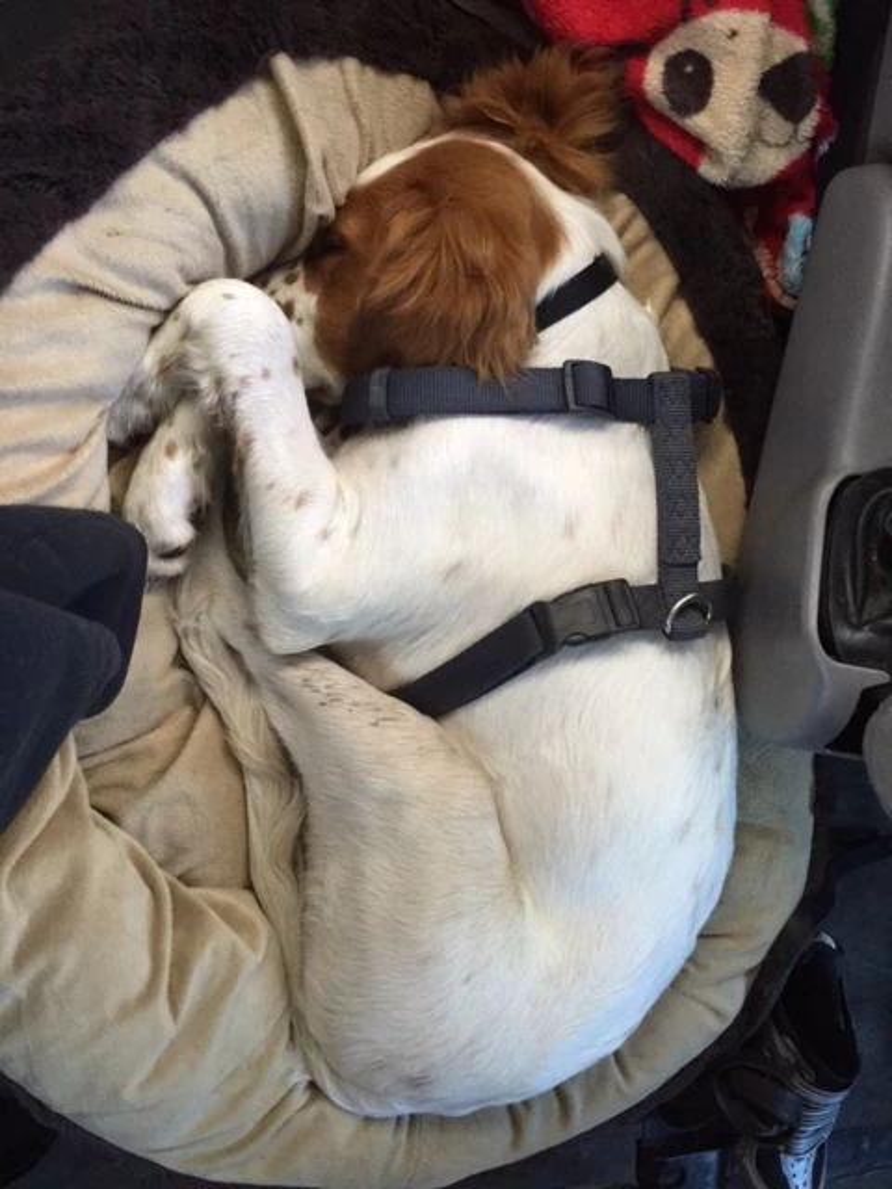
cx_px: 446
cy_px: 594
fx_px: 996
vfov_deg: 61.7
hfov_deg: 48.2
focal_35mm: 29
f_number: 2.2
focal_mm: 4.15
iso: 100
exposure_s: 1/15
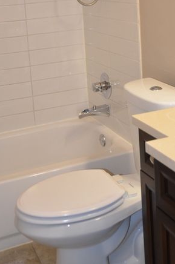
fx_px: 475
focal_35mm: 65
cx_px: 107
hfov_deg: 20.8
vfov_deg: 30.1
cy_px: 43
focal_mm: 25
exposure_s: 1/60
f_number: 4
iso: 800
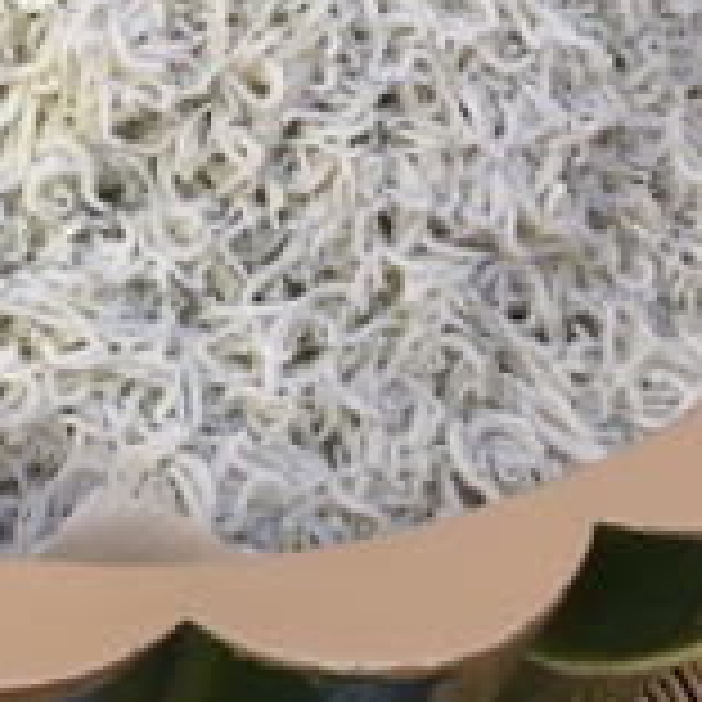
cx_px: 32
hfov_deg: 21.3
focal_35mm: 79
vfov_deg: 21.2
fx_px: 1813
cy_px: -4
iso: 50
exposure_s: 1/30
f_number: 2.2
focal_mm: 4.15
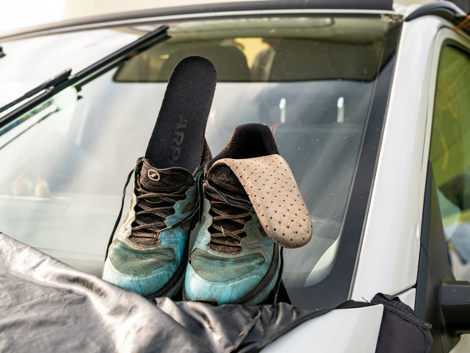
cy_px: 176
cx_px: 235
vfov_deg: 29.1
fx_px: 679
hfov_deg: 38.2
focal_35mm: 50
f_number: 2.5
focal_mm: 25
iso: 200
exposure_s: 1/1250
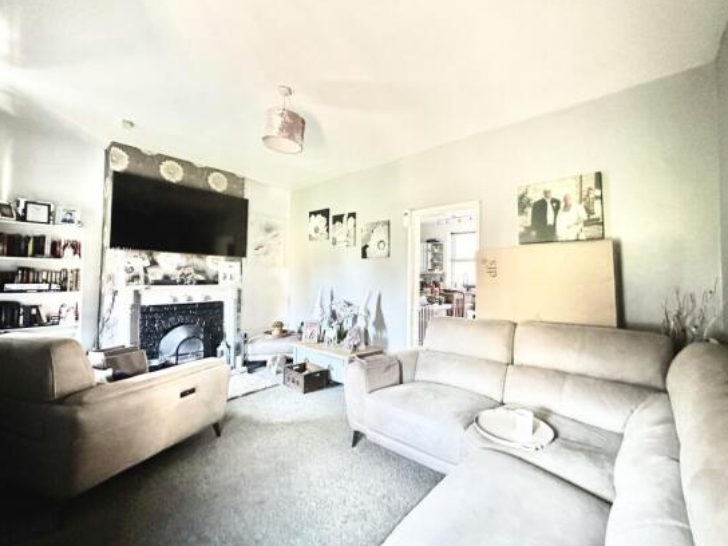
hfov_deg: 98.1
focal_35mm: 15
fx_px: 315
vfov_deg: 81.7
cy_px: 267
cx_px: 386
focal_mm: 2.22
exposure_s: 1/60
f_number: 2.2
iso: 1000
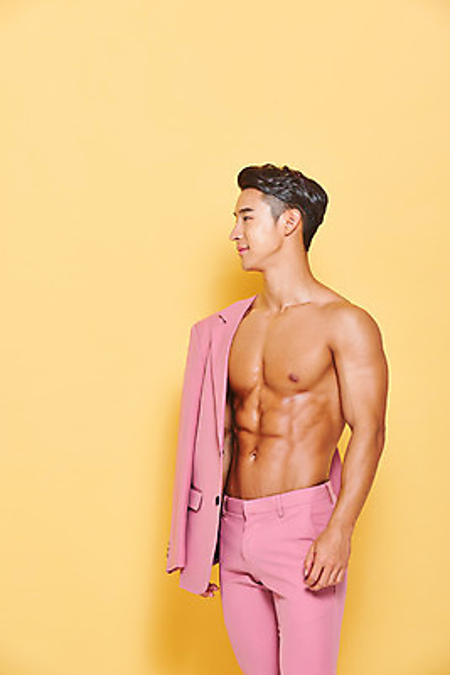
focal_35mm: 160
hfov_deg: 8.6
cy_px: 338
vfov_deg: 12.8
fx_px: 2997
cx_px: 225
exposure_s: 1/125
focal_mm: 160
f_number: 11
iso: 100
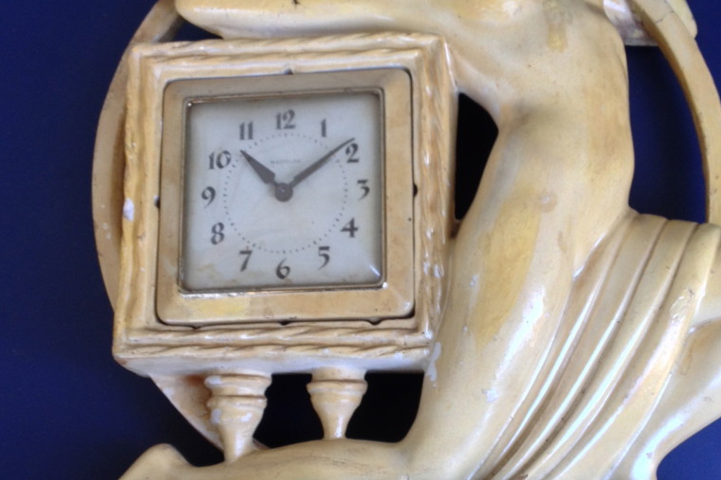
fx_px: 1302
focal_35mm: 65
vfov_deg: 20.9
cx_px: 409
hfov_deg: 30.9
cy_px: 276
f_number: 2.4
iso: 50
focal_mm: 4.28
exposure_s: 1/30
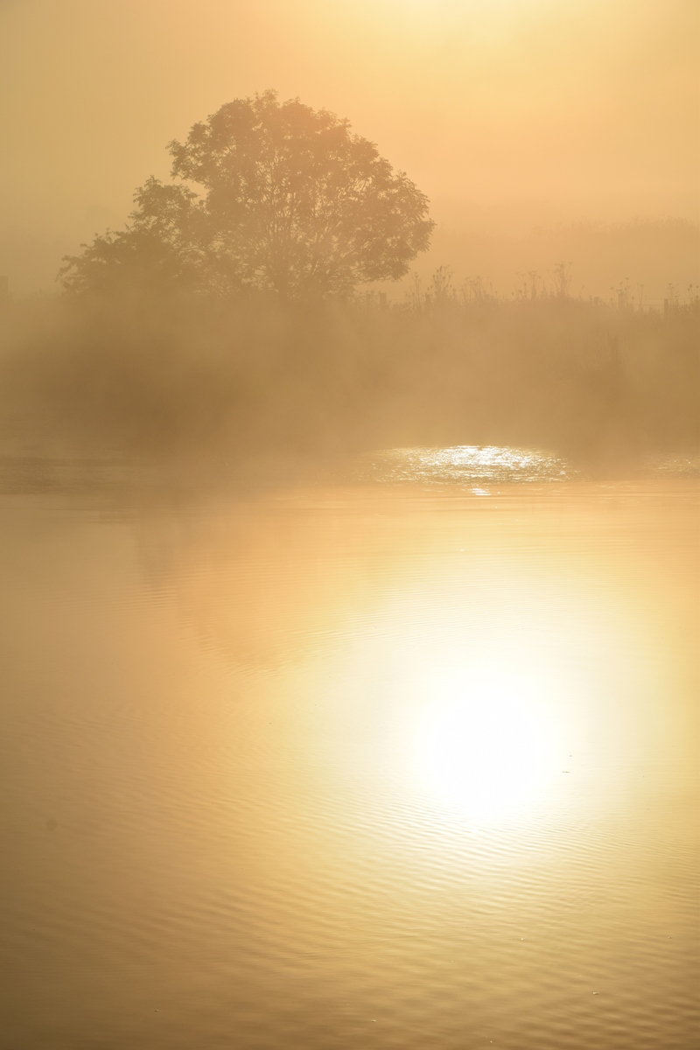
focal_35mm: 135
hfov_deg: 10.2
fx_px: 3937
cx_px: 350
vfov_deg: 15.2
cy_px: 525
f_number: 13
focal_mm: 90
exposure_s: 1/640
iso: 200
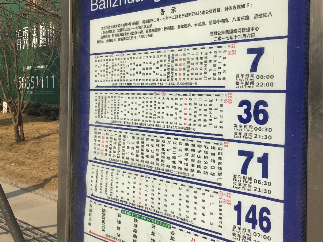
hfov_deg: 44.6
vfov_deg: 34.2
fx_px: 392
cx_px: 190
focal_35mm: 42
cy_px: 97
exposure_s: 1/1603
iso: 25
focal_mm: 4.15
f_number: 2.2
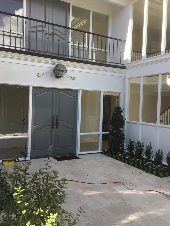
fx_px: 210
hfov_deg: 44.2
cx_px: 88
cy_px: 110
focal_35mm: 32
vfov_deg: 56.8
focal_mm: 4.15
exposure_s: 1/407
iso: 25
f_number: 2.2
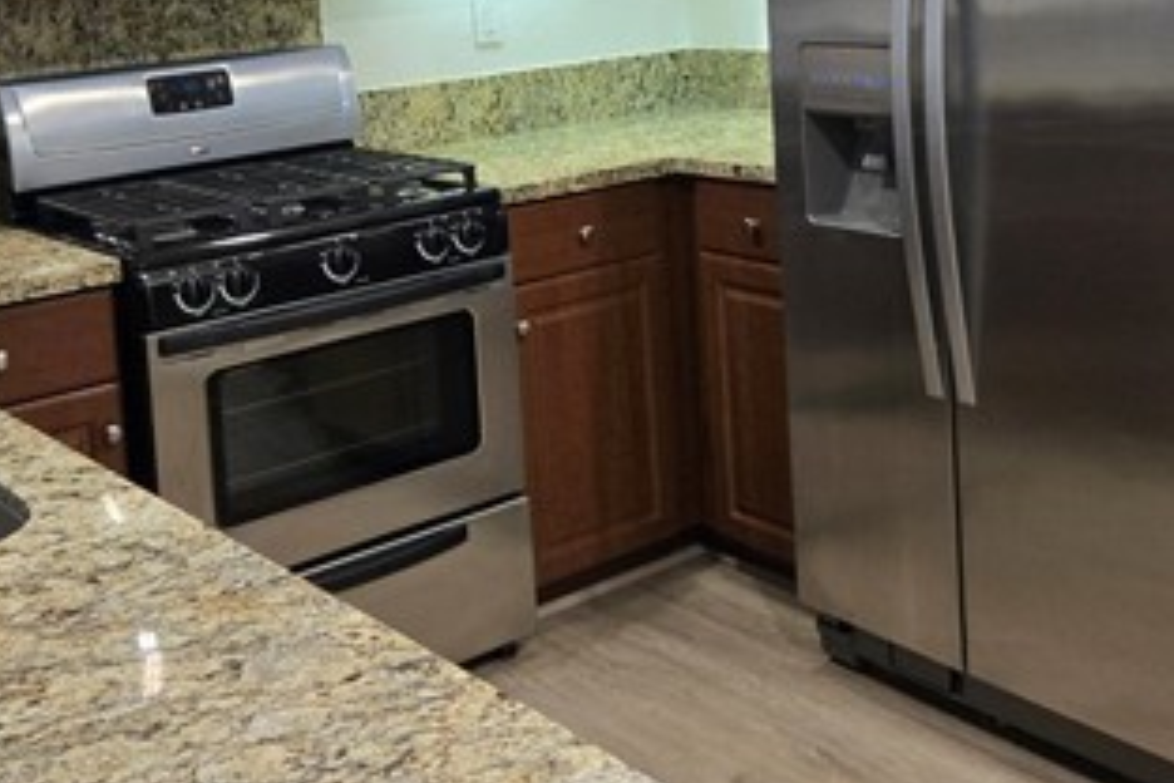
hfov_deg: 40.3
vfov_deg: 26.7
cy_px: 94
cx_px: 549
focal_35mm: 49
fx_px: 1598
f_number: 1.8
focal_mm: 5.4
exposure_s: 1/120
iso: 250
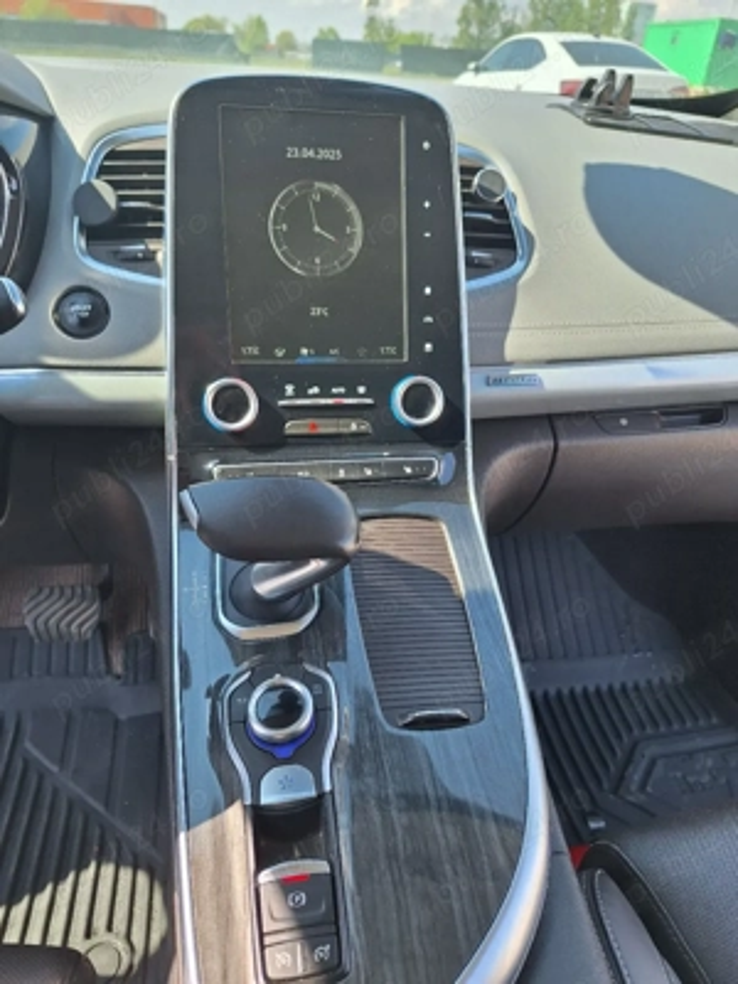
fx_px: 654
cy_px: 492
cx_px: 369
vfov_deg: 73.9
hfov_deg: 58.9
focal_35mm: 23
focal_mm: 5.54
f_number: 1.8
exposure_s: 1/357
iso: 40
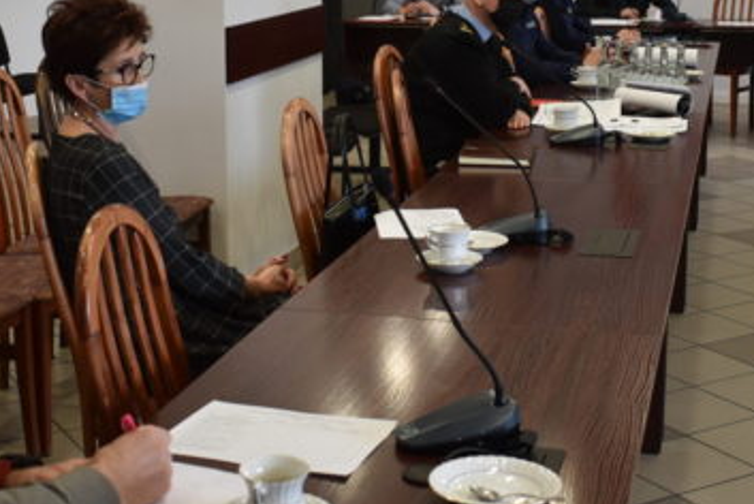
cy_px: 123
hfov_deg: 29.6
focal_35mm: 68
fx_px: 1425
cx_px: 359
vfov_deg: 19.9
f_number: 4
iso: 400
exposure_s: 1/60
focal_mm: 20
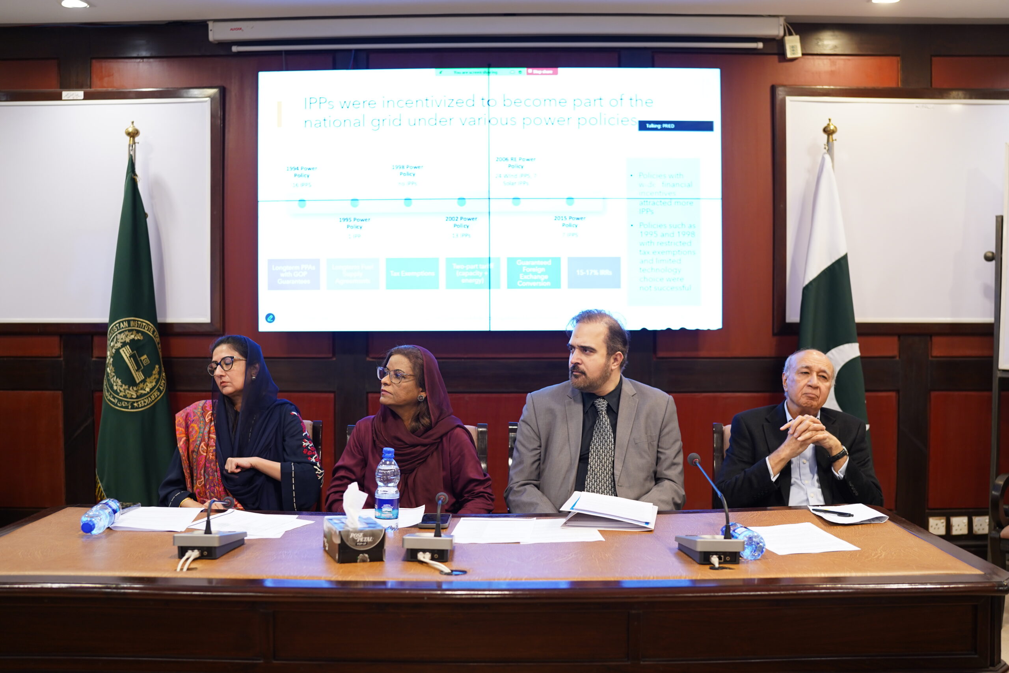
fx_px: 981
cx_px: 504
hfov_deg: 54.4
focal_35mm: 35
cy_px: 336
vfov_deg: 37.9
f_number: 2.2
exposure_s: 1/125
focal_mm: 35
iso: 800
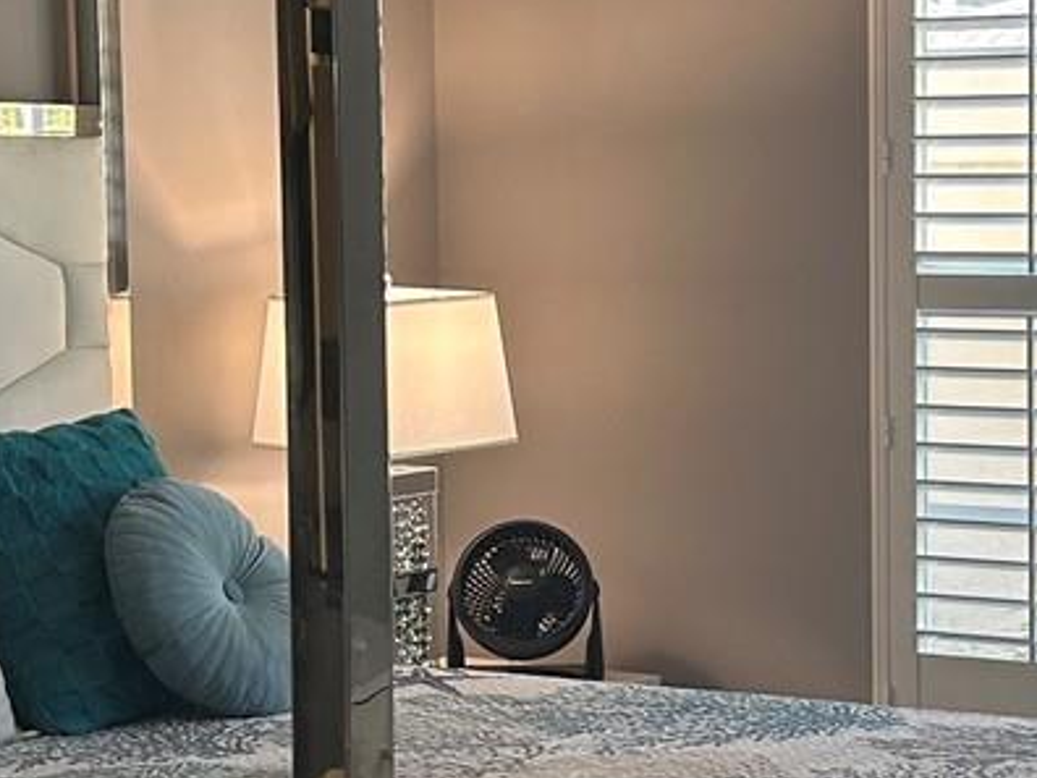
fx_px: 3146
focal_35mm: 105
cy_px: 472
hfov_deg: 18.6
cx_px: 728
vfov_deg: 14.1
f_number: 1.5
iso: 64
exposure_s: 1/60
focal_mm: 5.7
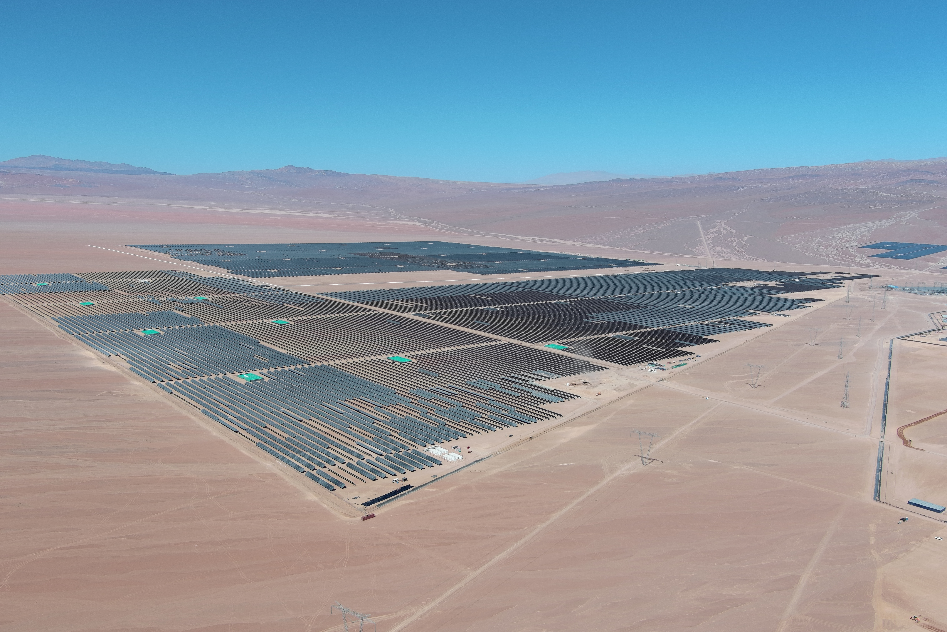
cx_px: 444
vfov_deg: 42.3
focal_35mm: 31
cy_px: 331
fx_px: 815
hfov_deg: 60.2
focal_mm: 10.57
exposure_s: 1/2342
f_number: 2.8
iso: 100
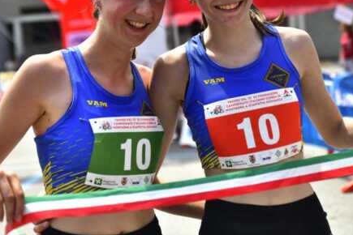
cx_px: 166
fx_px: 784
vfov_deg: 16.9
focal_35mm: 80
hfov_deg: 25.4
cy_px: 48
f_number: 2.8
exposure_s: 1/6400
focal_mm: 50
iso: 640
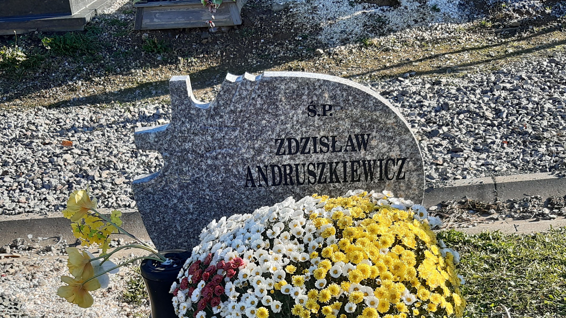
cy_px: 297
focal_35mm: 48
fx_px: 720
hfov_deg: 42.9
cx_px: 264
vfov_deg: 24.1
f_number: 1.7
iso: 40
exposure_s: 1/682
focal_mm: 3.92
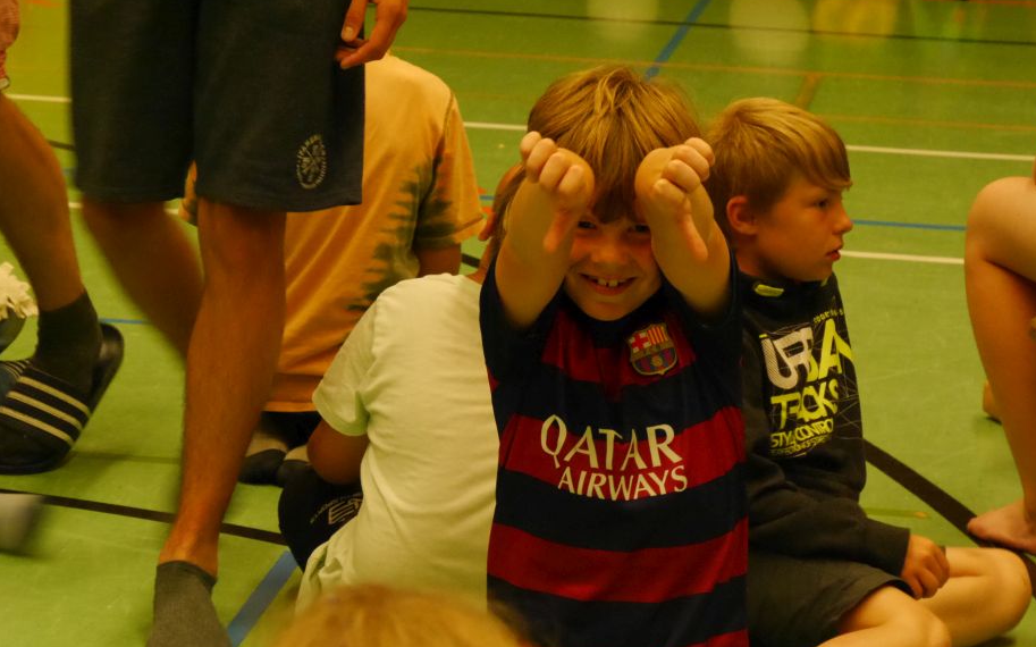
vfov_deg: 8.7
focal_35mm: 151
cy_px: 320
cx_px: 564
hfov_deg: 13.9
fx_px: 4262
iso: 3200
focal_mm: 65
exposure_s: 1/50
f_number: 8
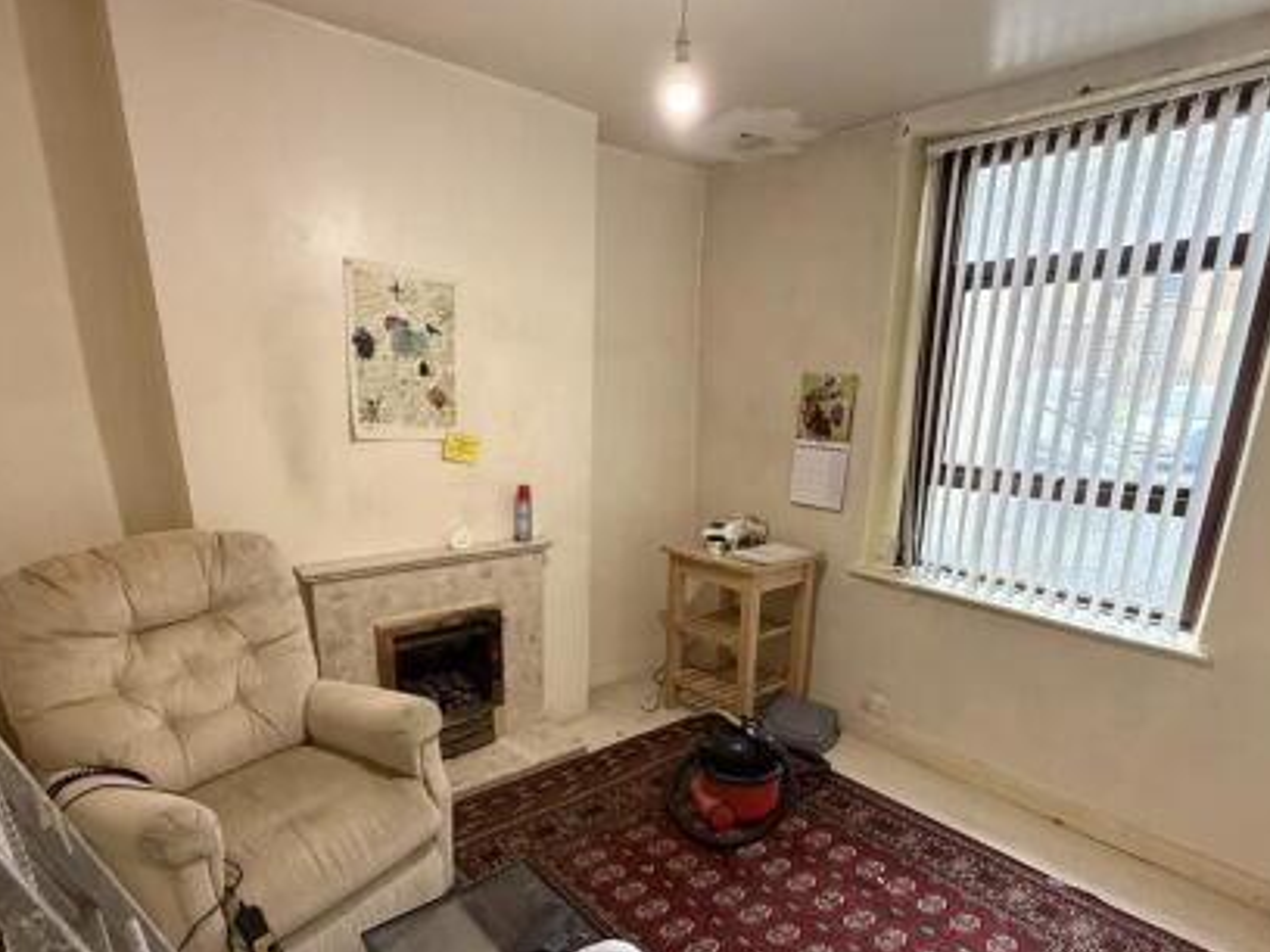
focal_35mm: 20
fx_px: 734
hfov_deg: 81.6
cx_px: 677
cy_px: 593
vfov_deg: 65.0
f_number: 2.2
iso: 320
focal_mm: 2.22
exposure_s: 1/85
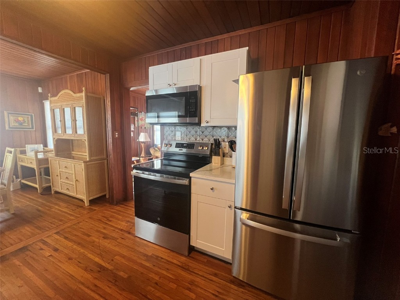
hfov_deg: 106.2
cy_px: 150
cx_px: 200
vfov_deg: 89.9
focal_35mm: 13
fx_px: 150
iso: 250
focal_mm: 1.57
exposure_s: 1/60
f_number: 1.8
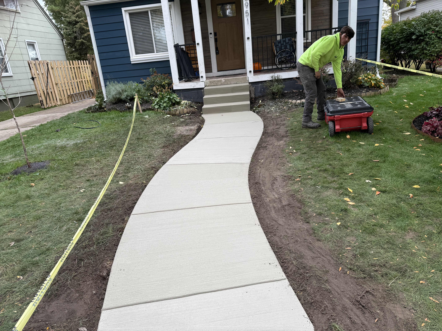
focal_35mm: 24
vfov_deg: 56.8
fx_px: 306
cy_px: 166
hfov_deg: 71.6
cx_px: 221
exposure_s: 1/243
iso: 64
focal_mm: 6.76
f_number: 1.78
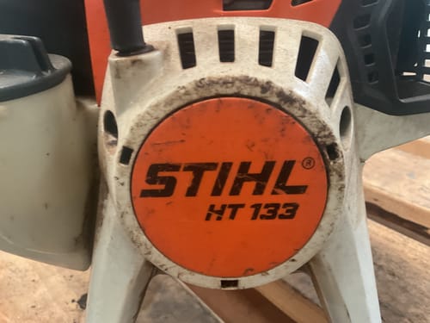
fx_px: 360
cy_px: 162
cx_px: 215
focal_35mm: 29
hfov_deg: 61.7
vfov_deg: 48.2
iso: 200
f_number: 1.8
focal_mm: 3
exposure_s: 1/40
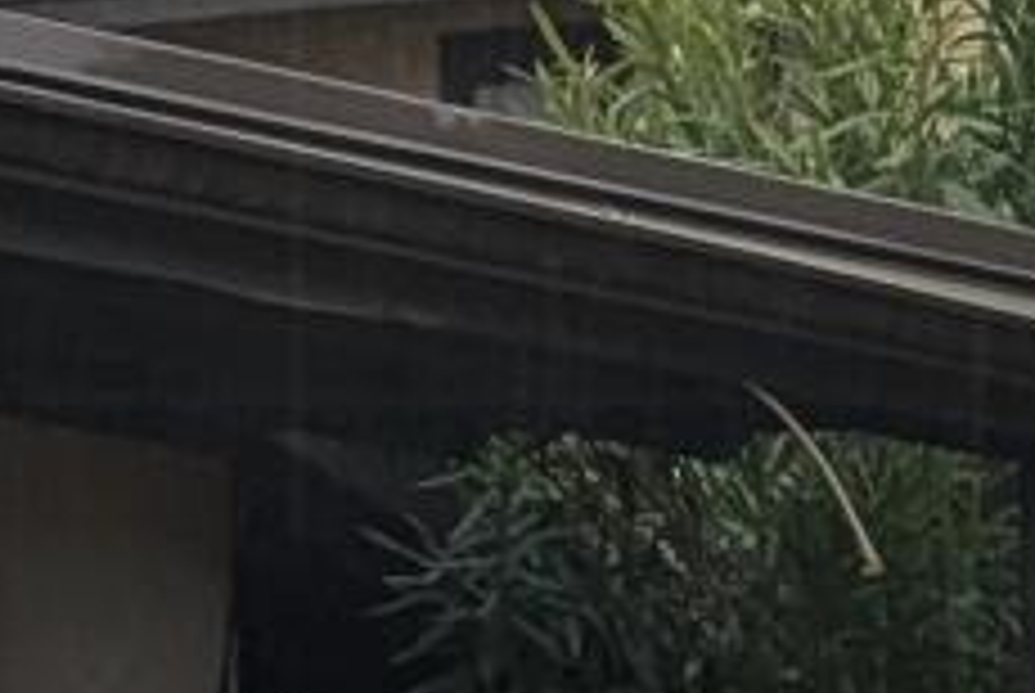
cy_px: 2961
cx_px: 2113
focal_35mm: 217
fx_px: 6247
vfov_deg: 5.4
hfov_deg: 8.9
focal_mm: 6.81
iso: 51
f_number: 1.85
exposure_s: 1/50.3
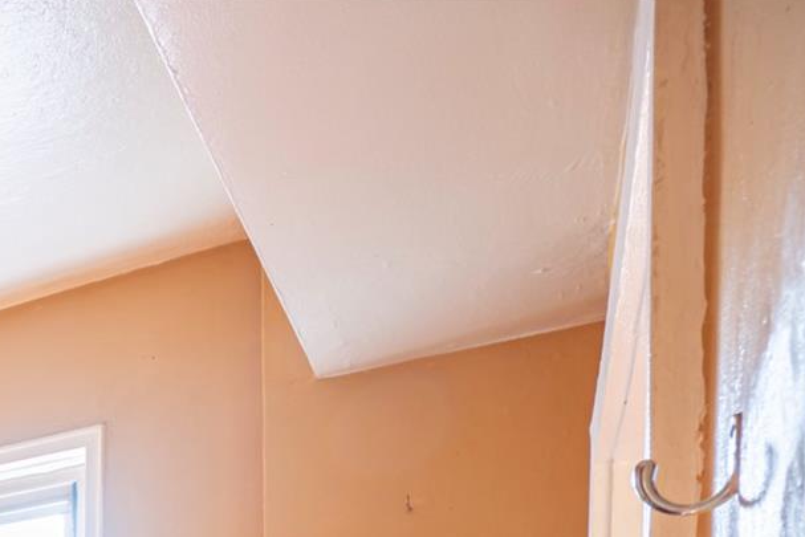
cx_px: -477
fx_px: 1208
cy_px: 898
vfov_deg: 20.0
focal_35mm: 54
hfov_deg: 25.1
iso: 160
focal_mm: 16
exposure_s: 1/4
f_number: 10
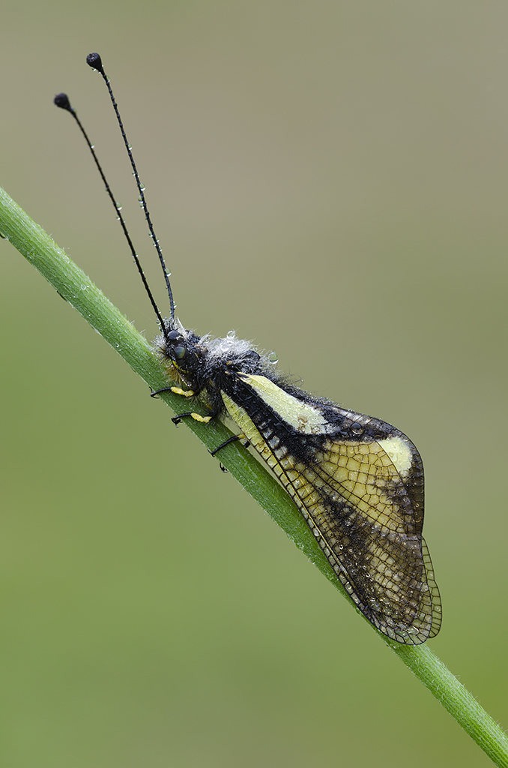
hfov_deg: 5.1
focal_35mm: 270
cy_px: 384
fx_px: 5742
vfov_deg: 7.6
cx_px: 254
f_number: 13
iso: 100
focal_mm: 180
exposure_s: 1/1.25
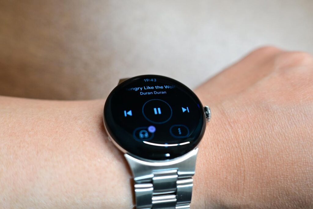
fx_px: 313
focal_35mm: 36
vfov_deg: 36.9
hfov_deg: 53.1
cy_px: 104
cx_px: 156
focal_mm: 24
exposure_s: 1/100
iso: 800
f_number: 2.2
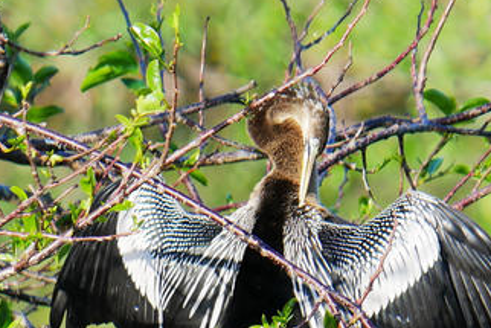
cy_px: 229
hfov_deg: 3.0
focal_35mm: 692
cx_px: 273
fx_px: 9442
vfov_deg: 2.0
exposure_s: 1/500
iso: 200
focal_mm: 223
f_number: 5.1
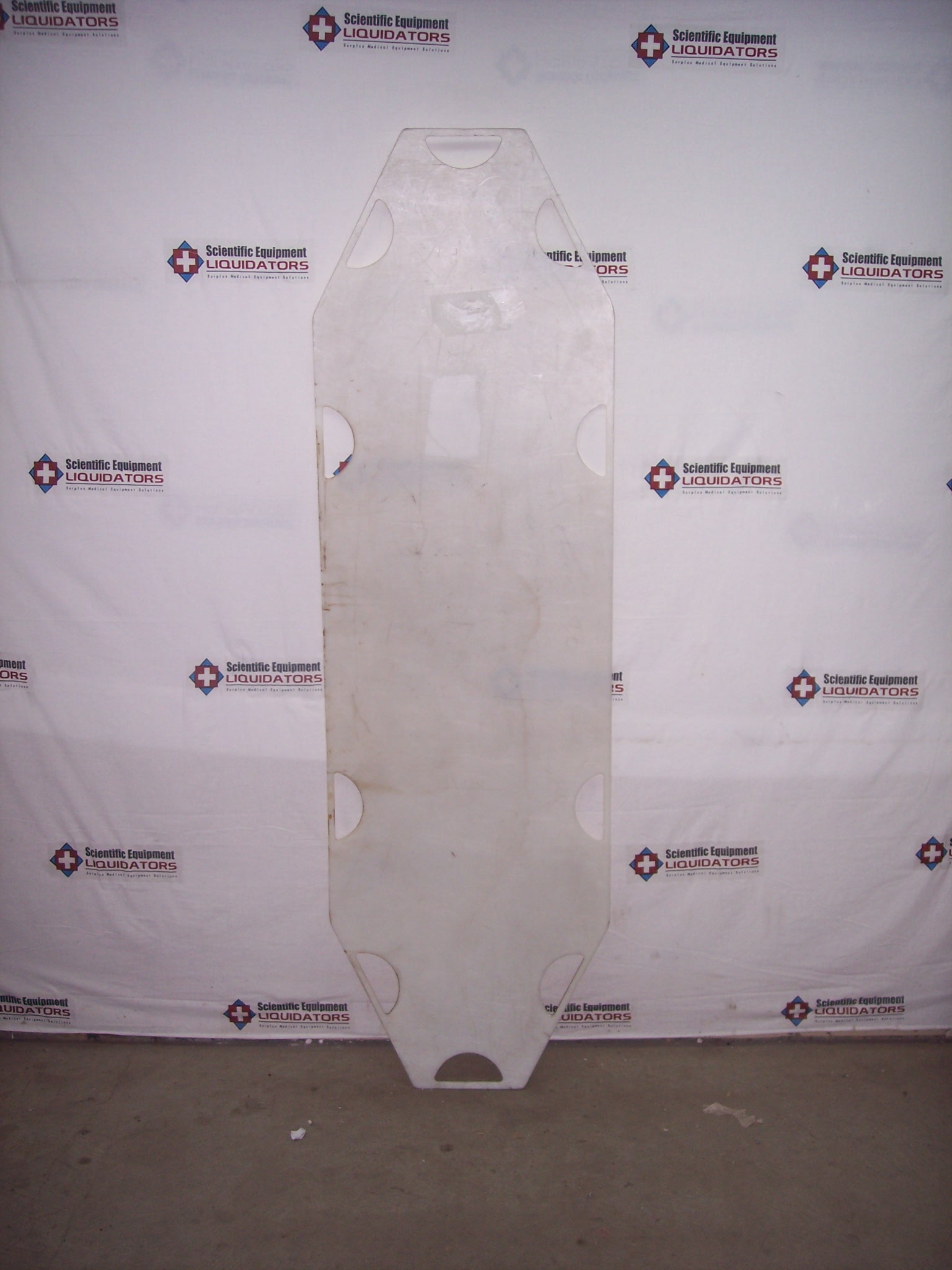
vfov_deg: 47.9
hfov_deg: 36.8
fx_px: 1430
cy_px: 635
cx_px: 476
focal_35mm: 39
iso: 100
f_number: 2.8
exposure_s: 1/60
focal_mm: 8
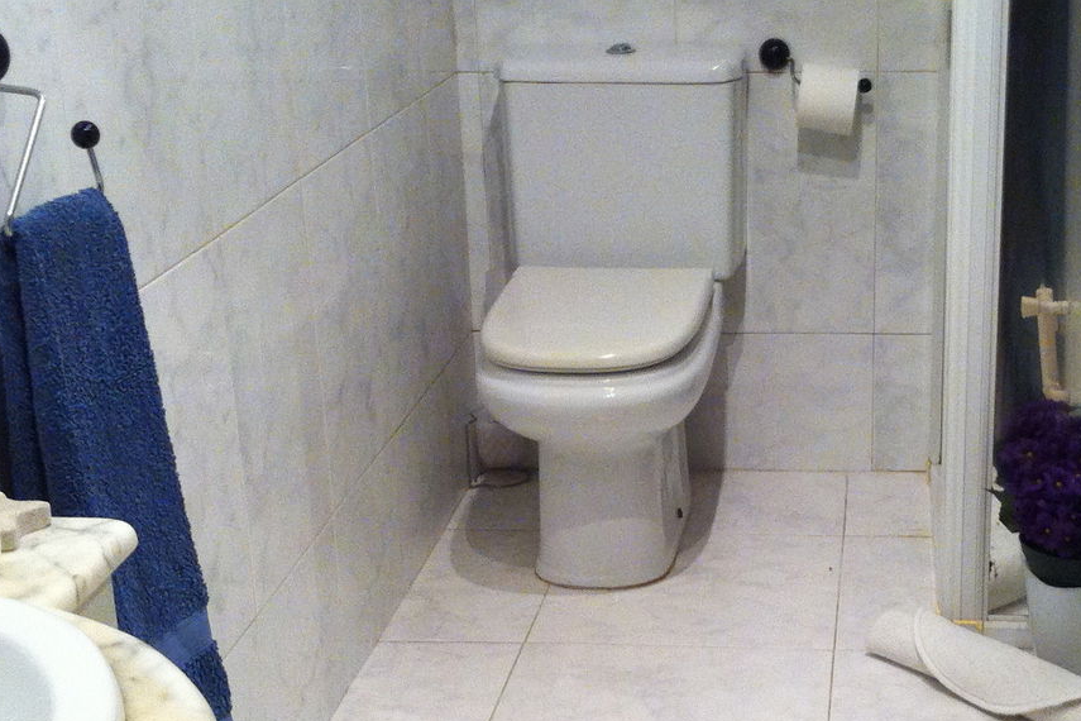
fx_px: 2042
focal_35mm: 68
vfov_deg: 19.9
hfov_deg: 29.4
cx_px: 754
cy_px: 491
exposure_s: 1/15
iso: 200
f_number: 2.8
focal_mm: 3.85
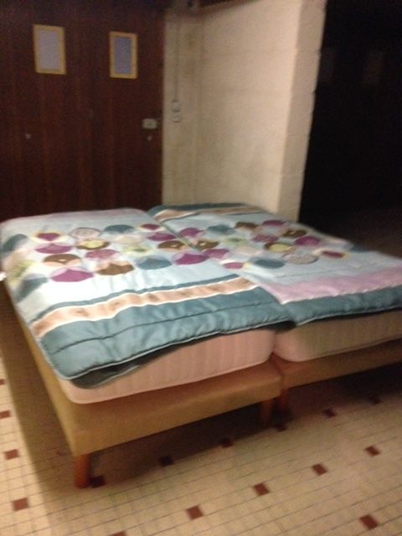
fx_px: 511
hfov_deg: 42.9
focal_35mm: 33
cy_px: 268
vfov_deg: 55.4
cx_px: 201
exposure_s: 1/15
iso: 640
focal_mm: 4.12
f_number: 2.4
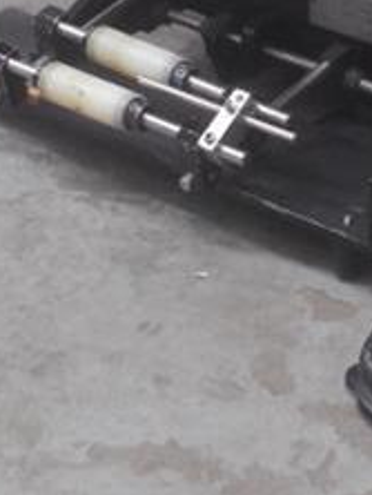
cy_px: -240
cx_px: 276
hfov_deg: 9.7
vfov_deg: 12.3
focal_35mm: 153
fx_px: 2188
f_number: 4.9
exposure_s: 1/30
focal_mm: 9.1
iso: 400
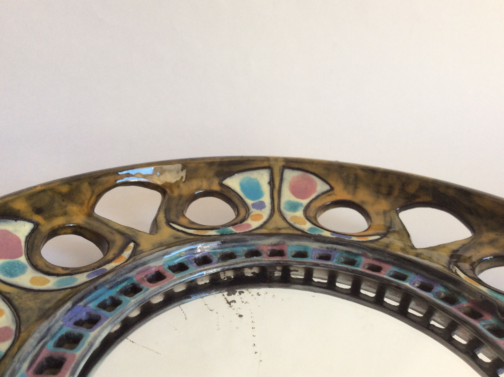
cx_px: 252
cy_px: 188
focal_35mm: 32
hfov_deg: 56.9
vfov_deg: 44.1
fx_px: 465
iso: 40
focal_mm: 3.3
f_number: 2.4
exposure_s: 1/33
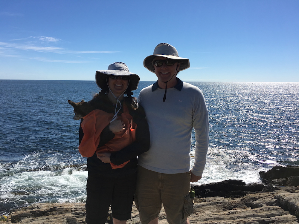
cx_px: 150
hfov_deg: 61.7
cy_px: 112
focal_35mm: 29
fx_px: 250
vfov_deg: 48.2
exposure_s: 1/2404
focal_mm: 4.15
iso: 25
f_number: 2.2
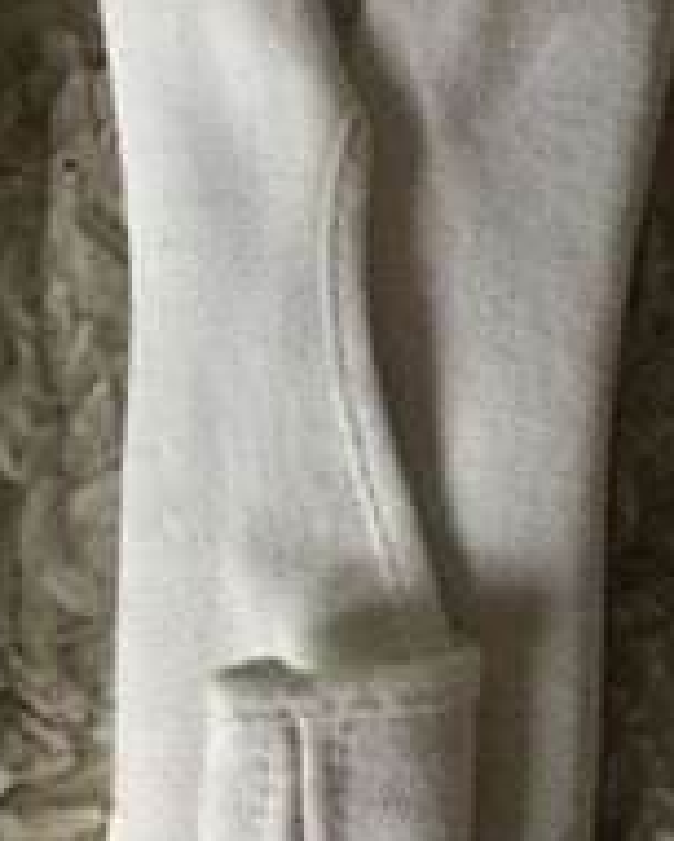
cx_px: 273
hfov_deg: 16.2
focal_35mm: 95
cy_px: -110
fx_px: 2367
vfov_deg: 19.2
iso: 200
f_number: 2.4
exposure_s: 1/33
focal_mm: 3.3
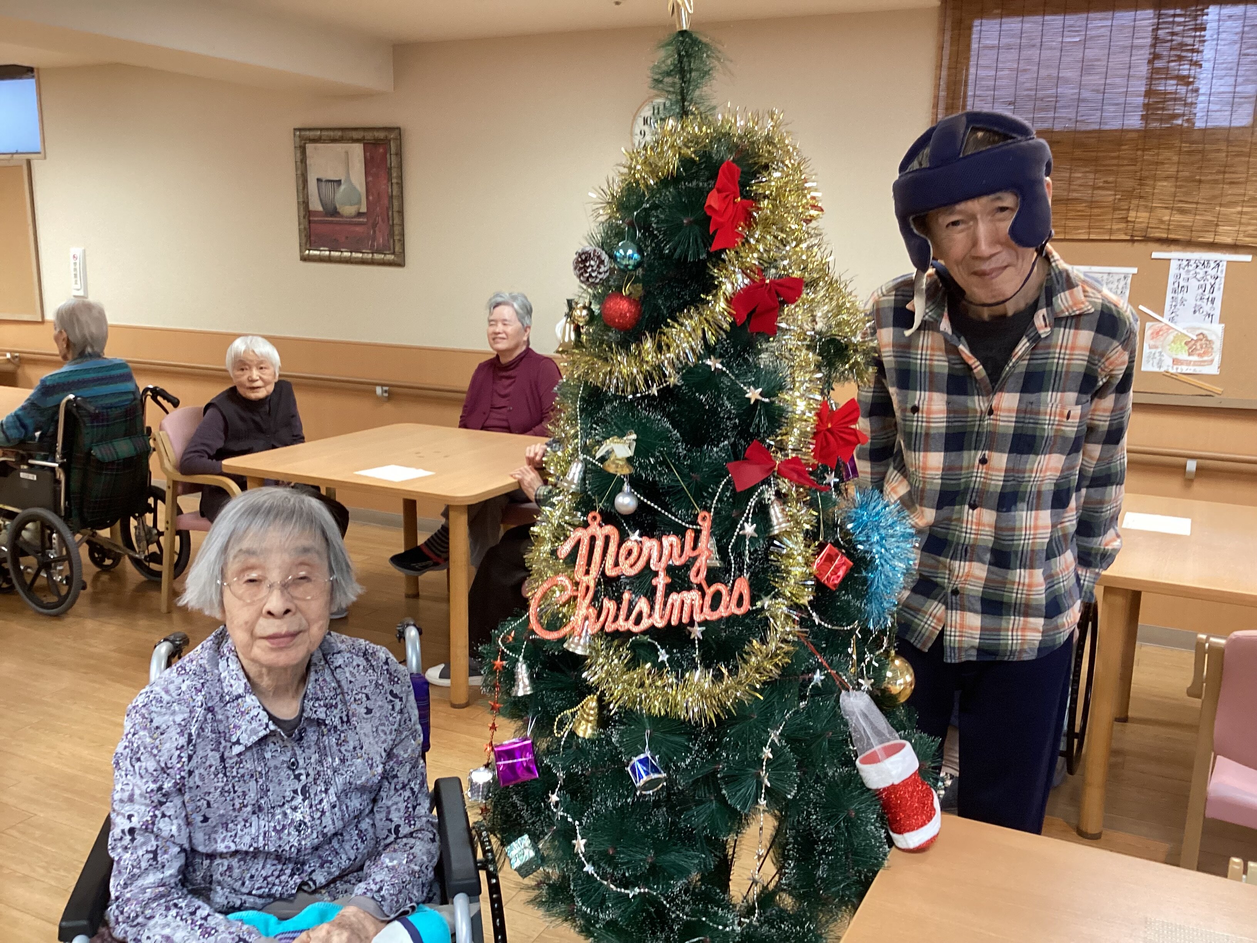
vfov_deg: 45.4
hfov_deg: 58.4
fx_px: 1126
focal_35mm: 31
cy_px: 472
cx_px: 628
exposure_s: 1/50
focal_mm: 3.3
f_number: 2.4
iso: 250
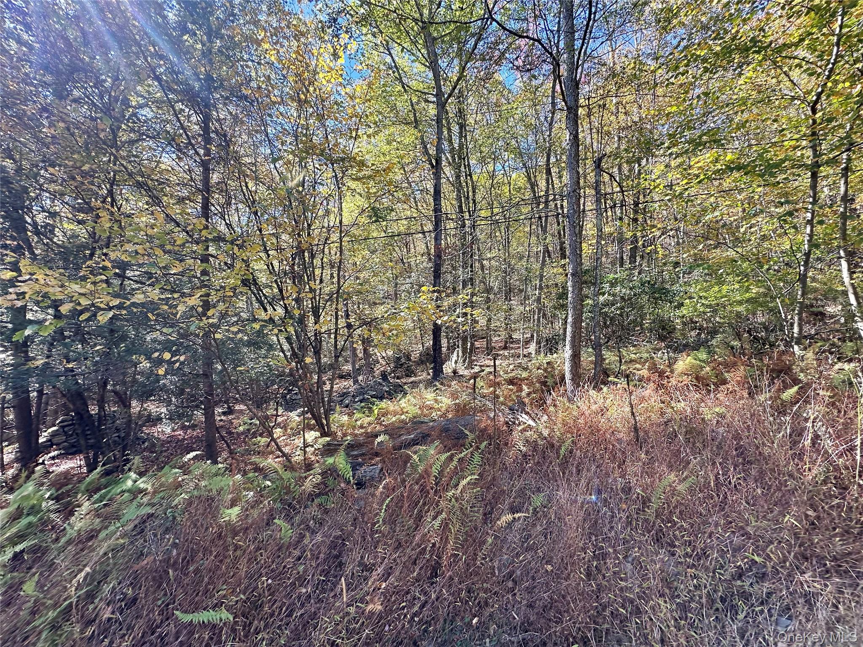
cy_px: 324
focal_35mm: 14
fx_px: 349
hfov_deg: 102.1
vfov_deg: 85.7
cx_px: 432
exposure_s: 1/189
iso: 40
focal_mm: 2.22
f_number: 2.2
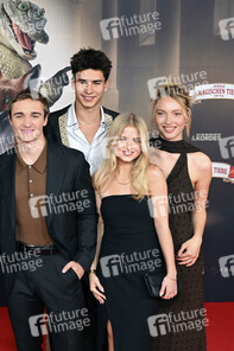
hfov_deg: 19.9
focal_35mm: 67
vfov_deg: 30.1
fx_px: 654
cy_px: 174
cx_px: 28
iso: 800
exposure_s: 1/160
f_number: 6.3
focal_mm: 44
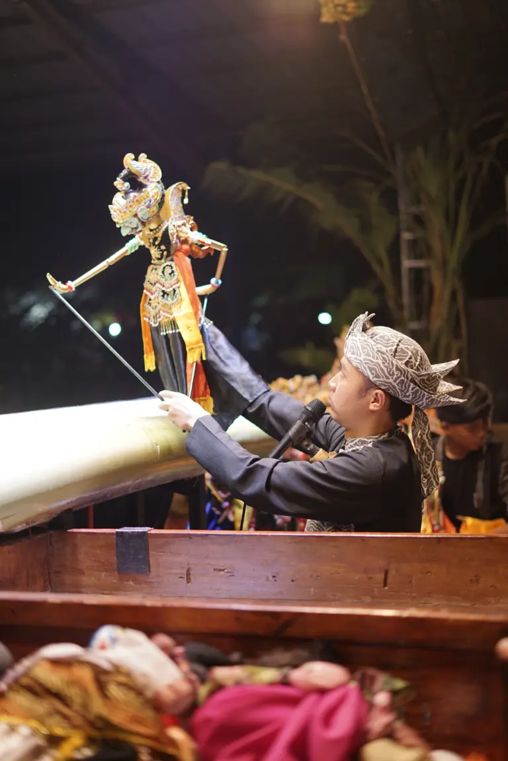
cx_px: 254
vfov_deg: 39.6
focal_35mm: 50
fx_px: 1058
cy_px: 380
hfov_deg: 27.0
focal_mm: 50
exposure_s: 1/250
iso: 400
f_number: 1.8
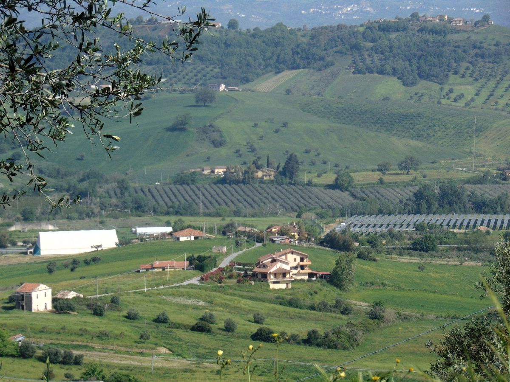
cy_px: 191
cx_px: 255
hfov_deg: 12.0
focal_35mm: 164
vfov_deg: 9.1
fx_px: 2416
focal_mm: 29.5
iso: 80
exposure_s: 1/800
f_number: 4
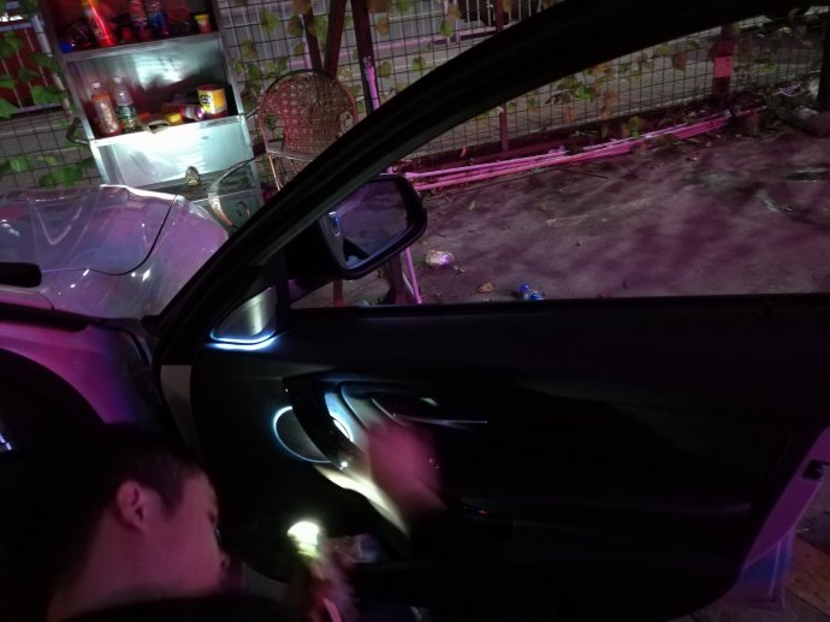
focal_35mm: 27
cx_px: 415
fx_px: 647
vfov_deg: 51.3
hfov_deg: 65.3
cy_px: 311
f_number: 2
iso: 1000
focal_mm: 4.04
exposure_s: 1/12.5
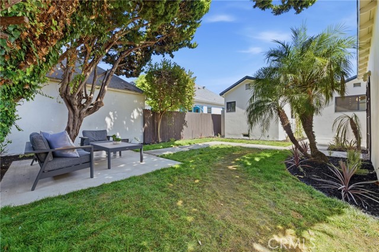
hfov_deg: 104.3
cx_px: 190
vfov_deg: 81.1
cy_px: 126
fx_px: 147
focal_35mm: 14
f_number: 6.3
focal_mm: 14
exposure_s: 1/8000
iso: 320
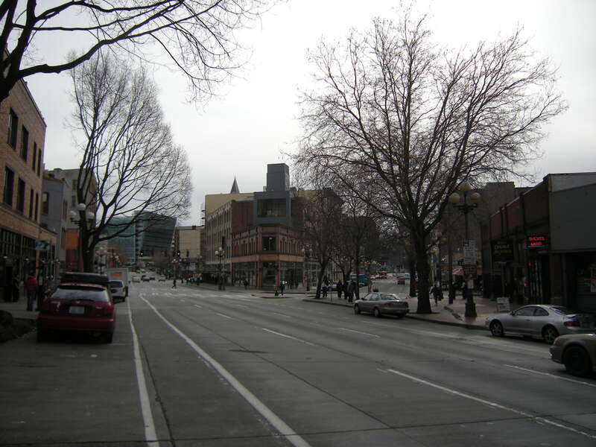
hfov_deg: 63.4
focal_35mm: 28
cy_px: 224
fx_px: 482
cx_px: 298
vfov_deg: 49.7
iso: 64
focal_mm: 4.7
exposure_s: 1/250
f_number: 5.6
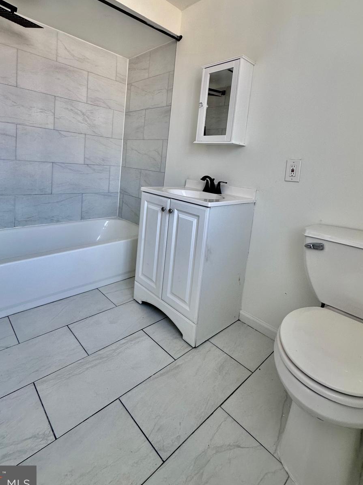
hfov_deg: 71.5
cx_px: 169
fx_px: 252
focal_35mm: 18
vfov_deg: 86.3
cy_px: 187
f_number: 2.2
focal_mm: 2.22
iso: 80
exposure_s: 1/99
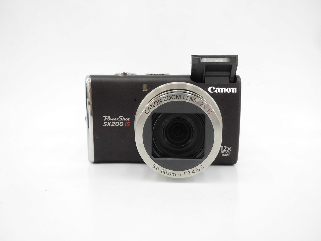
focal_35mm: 25
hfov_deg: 69.4
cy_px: 120
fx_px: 232
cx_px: 160
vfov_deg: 54.9
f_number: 3
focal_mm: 4.5
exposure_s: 1/125
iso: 400
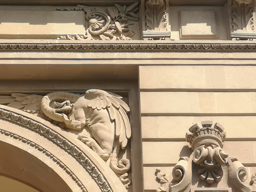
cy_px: 76
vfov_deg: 5.8
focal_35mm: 257
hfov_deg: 7.7
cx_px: 79
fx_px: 1901
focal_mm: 7.48
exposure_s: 1/894
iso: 50
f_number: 2.4
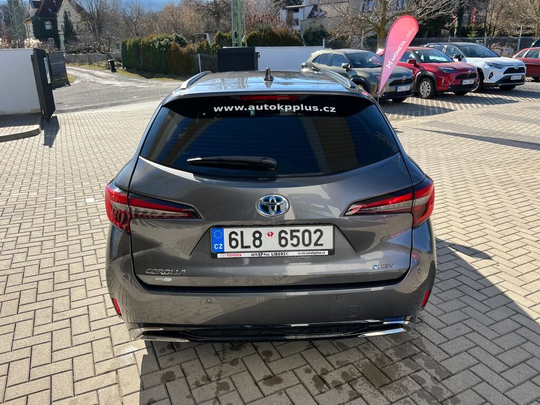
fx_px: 406
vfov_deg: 53.1
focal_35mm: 26
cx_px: 270
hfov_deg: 67.3
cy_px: 202
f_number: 1.6
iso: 50
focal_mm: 5.1
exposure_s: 1/1199
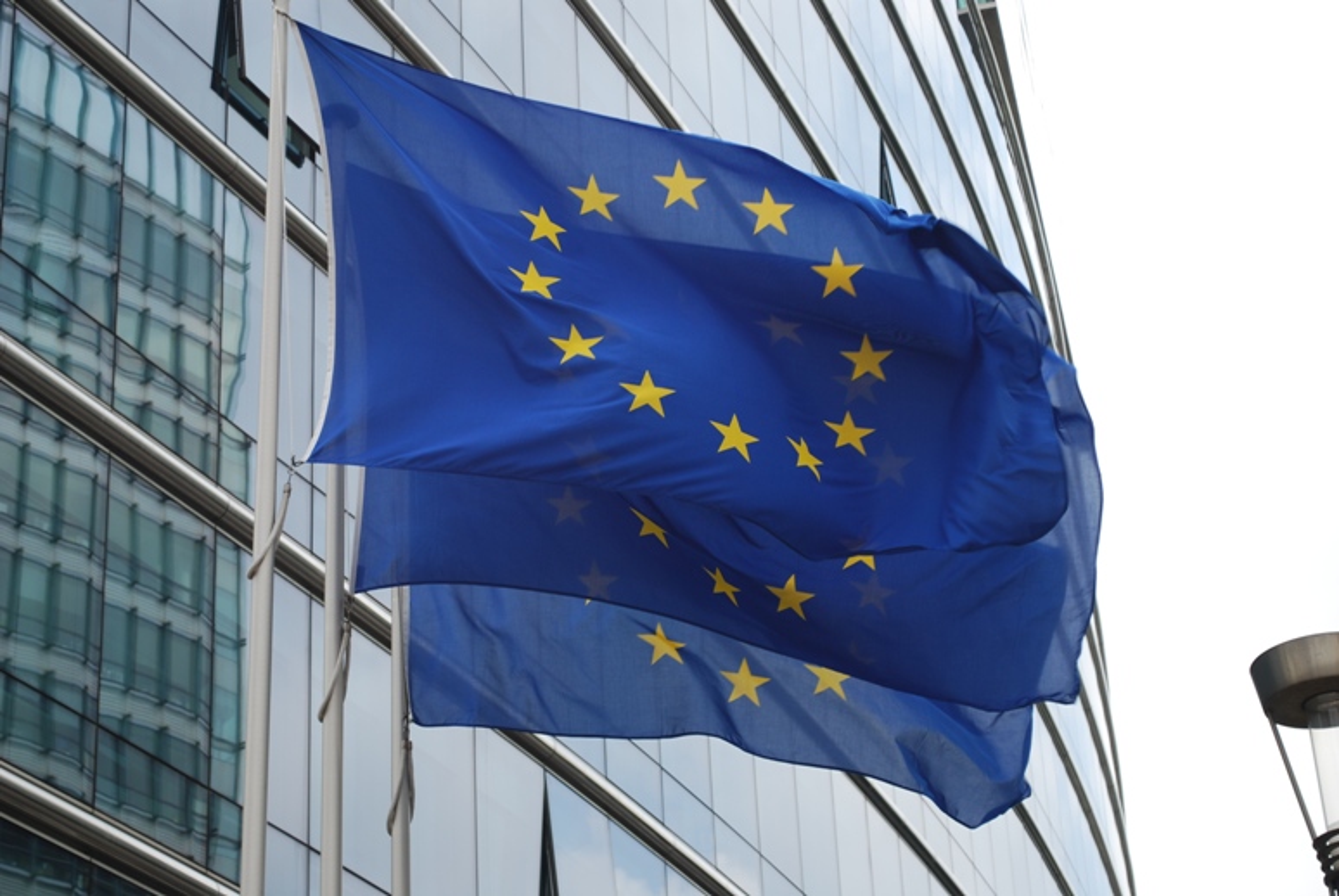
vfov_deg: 16.6
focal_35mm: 82
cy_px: 448
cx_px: 670
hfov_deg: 24.6
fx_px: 3072
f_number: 6.3
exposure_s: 1/160
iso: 100
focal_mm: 55
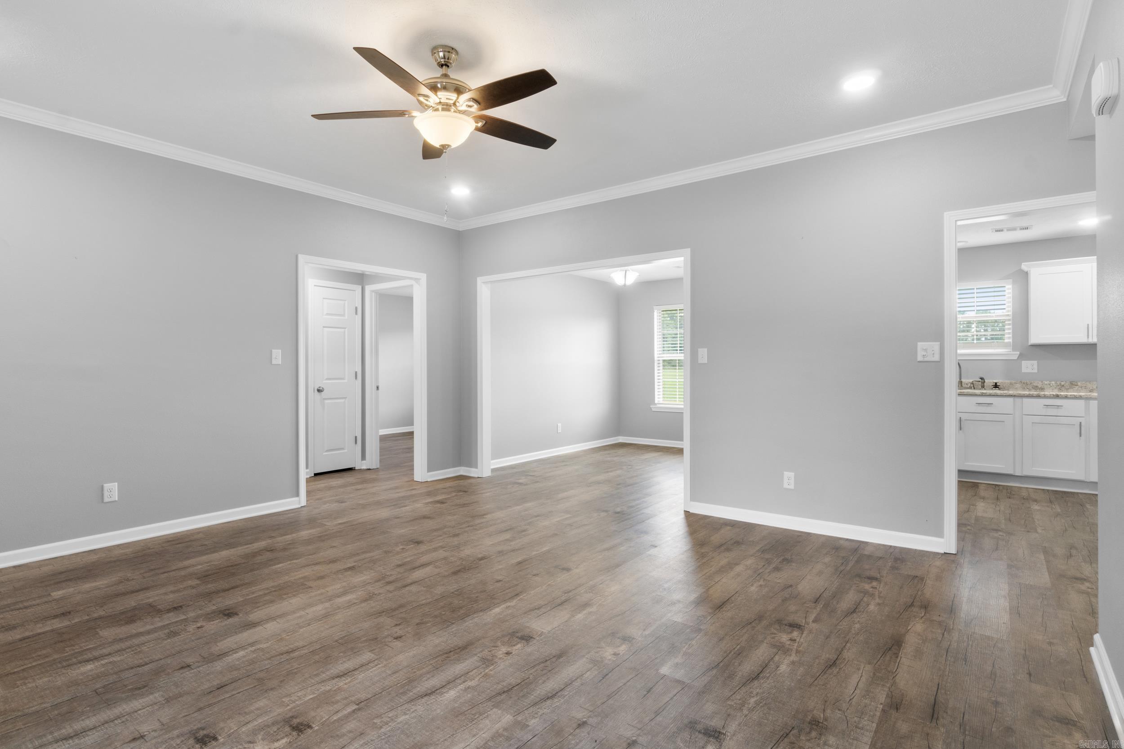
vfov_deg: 67.4
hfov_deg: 90.0
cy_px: 374
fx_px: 562
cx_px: 562
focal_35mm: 18
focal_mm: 12
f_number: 9
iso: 250
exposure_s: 1/3
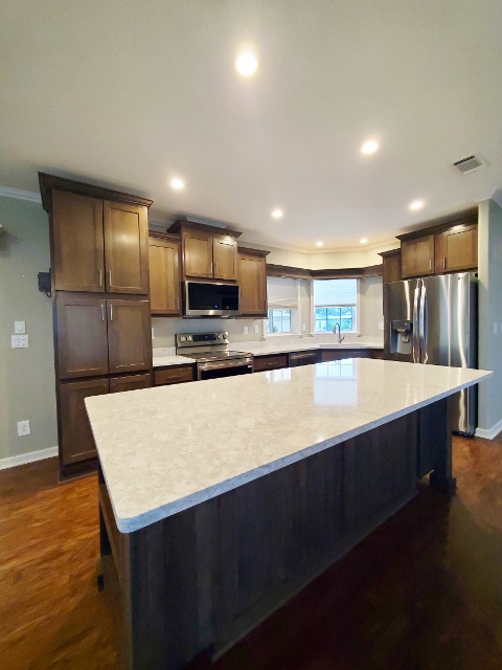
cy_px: 335
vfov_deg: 106.2
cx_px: 251
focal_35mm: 13
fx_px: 251
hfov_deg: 89.9
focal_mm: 1.8
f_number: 2.2
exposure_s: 1/60
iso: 400
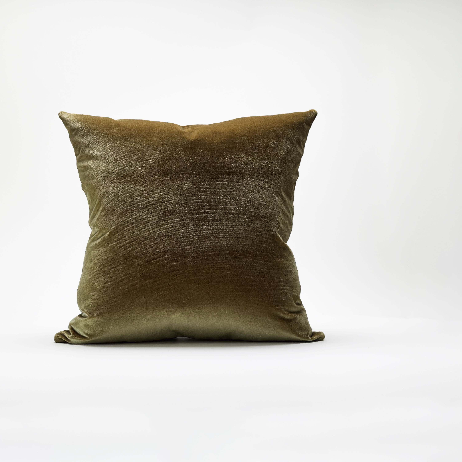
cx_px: 175
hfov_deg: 29.9
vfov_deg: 30.0
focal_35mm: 57
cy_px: 232
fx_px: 861
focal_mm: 6.86
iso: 80
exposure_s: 1/120
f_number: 1.8
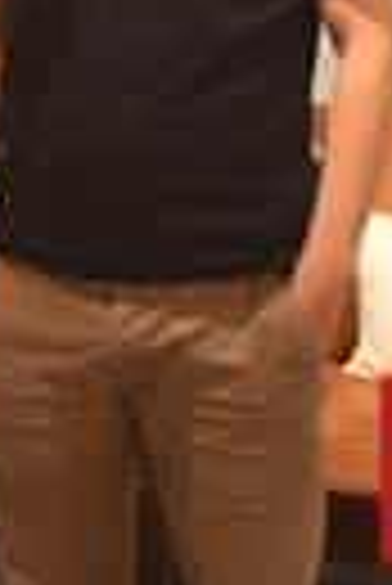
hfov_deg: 7.6
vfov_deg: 11.3
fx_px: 2851
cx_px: -293
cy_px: -299
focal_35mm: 175
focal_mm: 38
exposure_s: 1/125
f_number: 2.8
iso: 2000
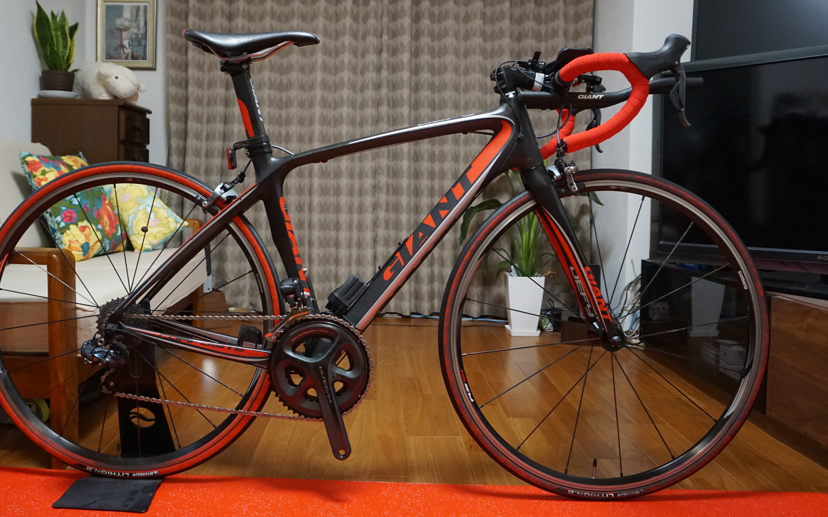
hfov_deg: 61.6
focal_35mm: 31
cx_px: 349
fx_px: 691
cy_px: 228
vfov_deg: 41.0
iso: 1600
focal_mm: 17
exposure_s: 1/160
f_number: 3.5
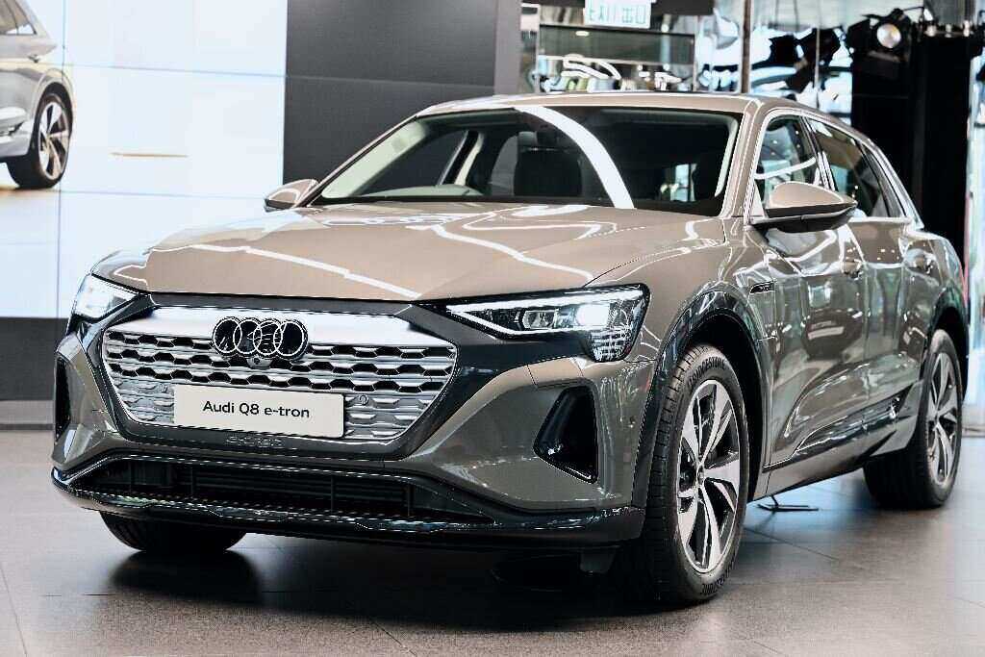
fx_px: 1915
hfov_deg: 28.8
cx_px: 492
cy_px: 328
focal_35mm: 70
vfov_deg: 19.5
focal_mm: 70
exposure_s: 1/250
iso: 1600
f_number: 4
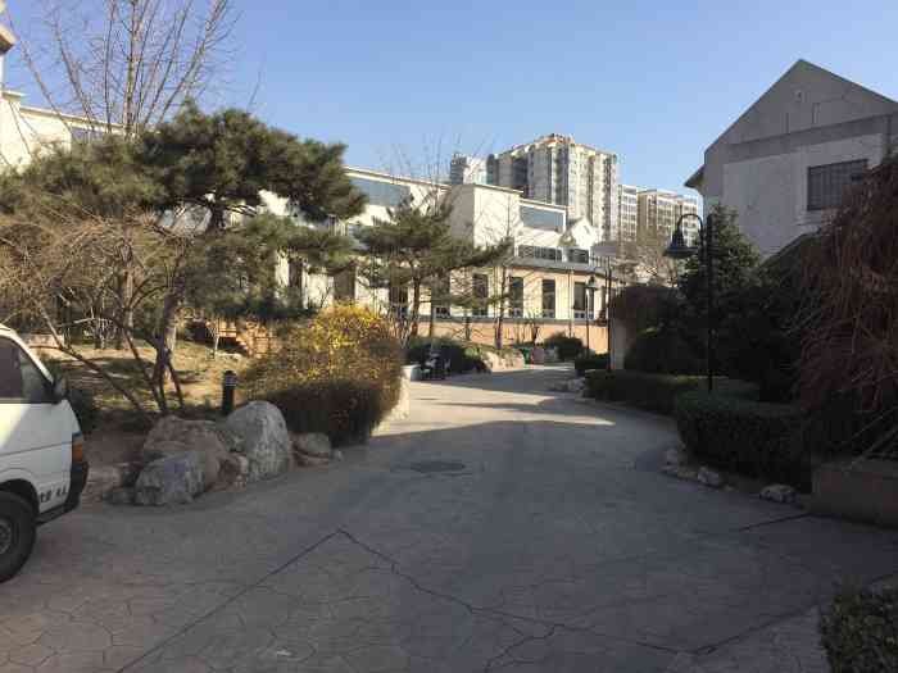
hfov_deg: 61.7
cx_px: 449
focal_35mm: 29
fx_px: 752
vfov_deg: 48.2
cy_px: 336
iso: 32
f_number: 2.2
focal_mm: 4.15
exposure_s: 1/1522
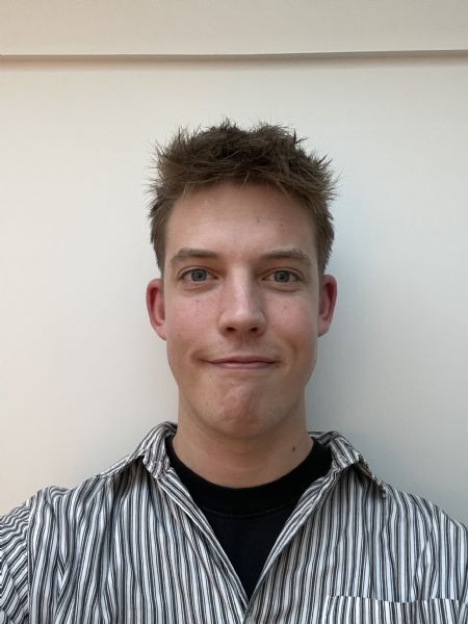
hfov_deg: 46.8
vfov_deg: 60.0
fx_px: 541
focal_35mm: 30
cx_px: 234
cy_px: 312
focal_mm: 2.71
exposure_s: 1/25
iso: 400
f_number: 2.2
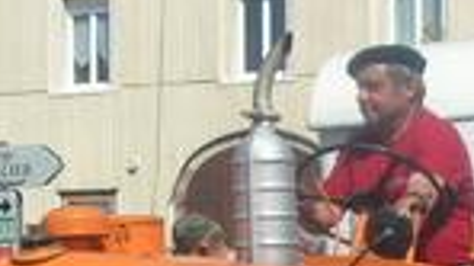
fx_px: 2072
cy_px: 349
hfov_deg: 13.0
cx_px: 407
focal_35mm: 165
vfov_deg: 7.3
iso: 50
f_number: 5.6
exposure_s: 1/367
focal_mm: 5.8
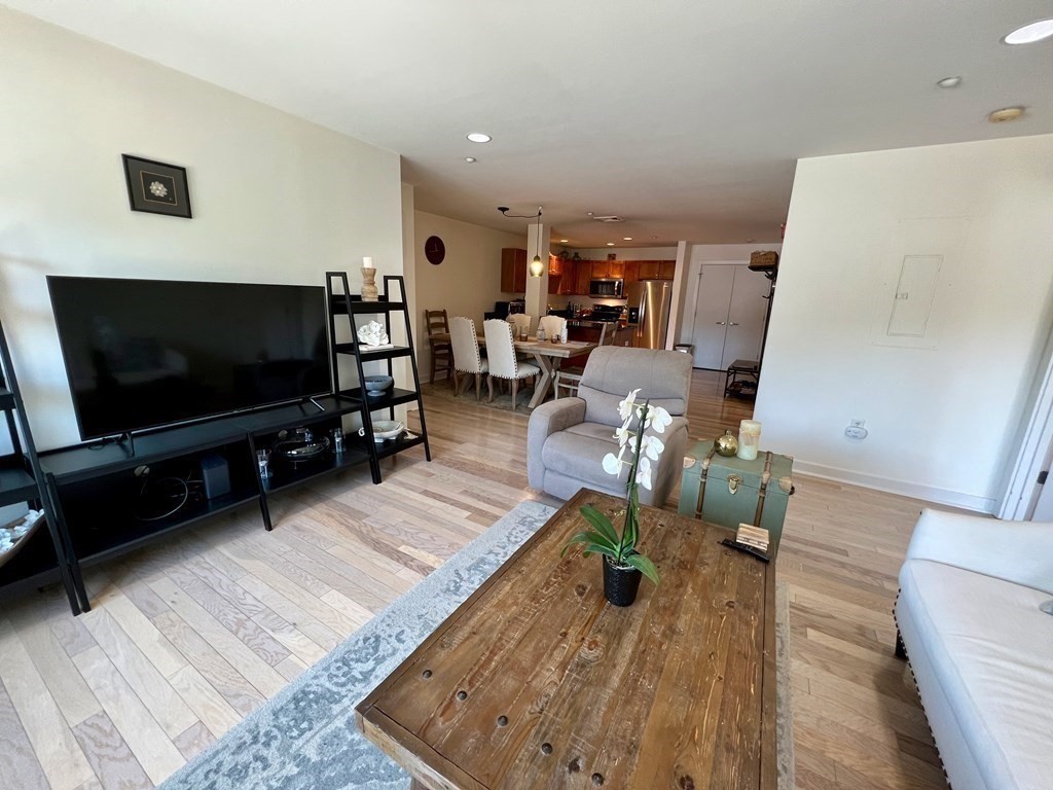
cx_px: 526
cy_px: 395
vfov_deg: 89.9
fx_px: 395
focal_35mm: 13
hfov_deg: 106.2
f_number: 1.8
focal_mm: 1.57
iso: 160
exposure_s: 1/60
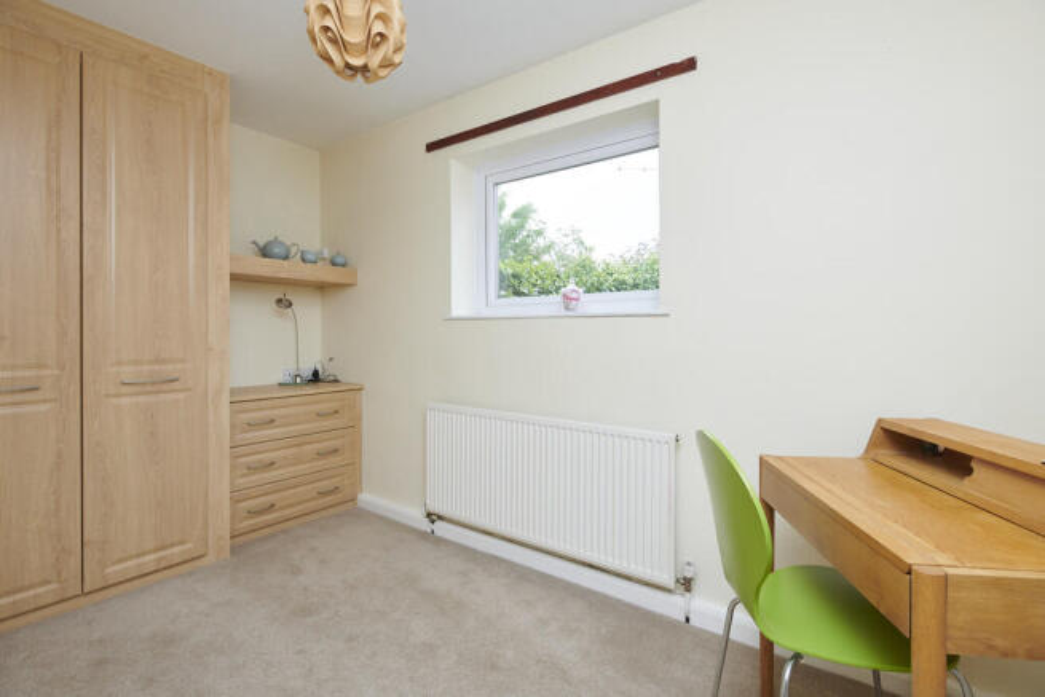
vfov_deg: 70.5
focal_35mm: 17
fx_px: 494
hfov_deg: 93.3
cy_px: 348
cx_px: 522
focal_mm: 17
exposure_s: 1/160
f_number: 8
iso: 500
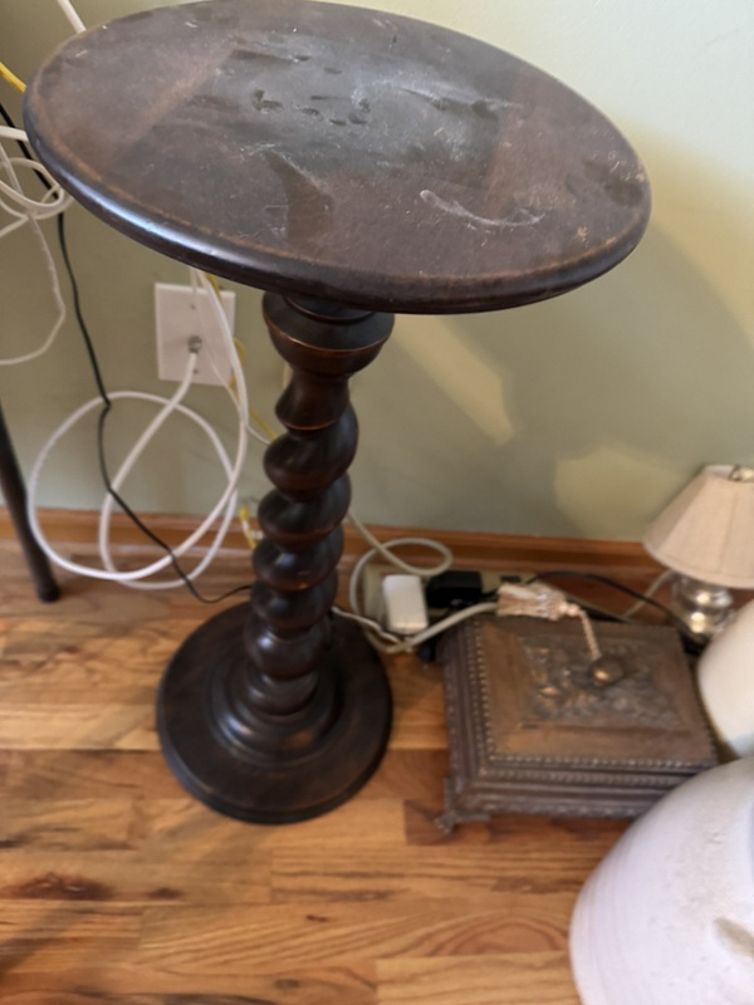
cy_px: 502
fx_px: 697
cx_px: 377
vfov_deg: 71.6
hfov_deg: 56.8
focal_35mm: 24
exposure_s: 1/30
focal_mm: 6.76
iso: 800
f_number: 1.78
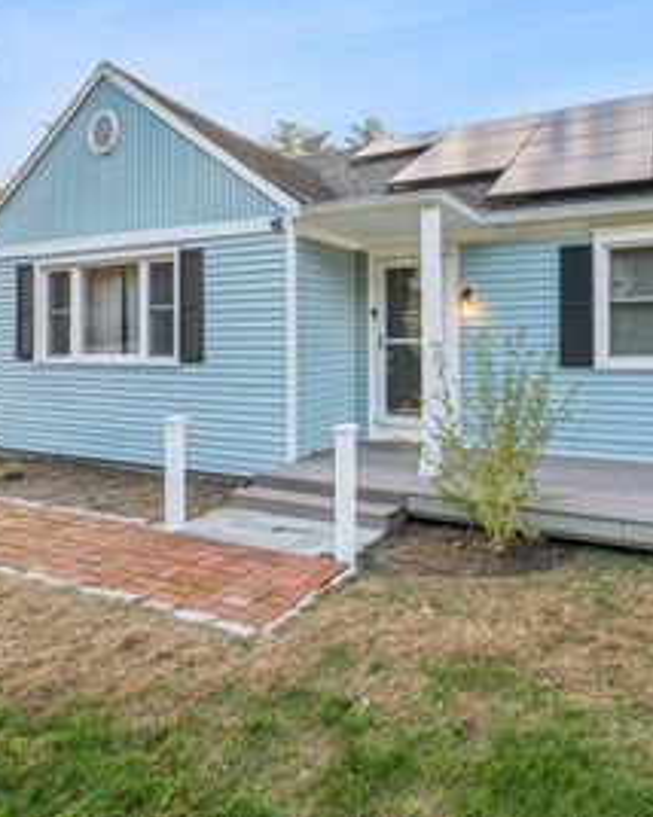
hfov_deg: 63.4
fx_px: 508
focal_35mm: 21
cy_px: 322
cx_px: 449
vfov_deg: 76.7
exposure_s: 1/160
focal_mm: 8
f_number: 8
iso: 400
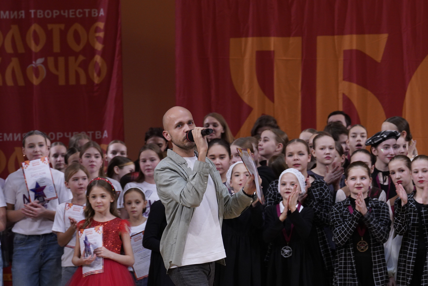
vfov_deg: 6.4
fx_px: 2544
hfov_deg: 9.6
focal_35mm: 214
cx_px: 214
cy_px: 143
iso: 1600
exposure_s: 1/200
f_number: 5.6
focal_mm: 143
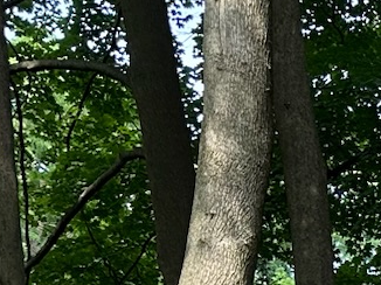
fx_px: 1661
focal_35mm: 151
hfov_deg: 10.7
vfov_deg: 8.4
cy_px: 819
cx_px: 992
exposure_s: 1/426
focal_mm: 6.86
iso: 80
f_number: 1.78
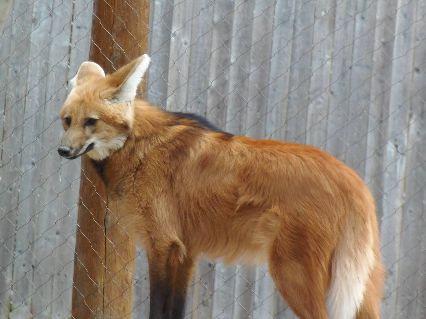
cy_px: 160
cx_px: 213
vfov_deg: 1.7
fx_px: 10633
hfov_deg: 2.3
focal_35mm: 864
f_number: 5.7
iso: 200
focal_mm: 154.8
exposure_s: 1/160
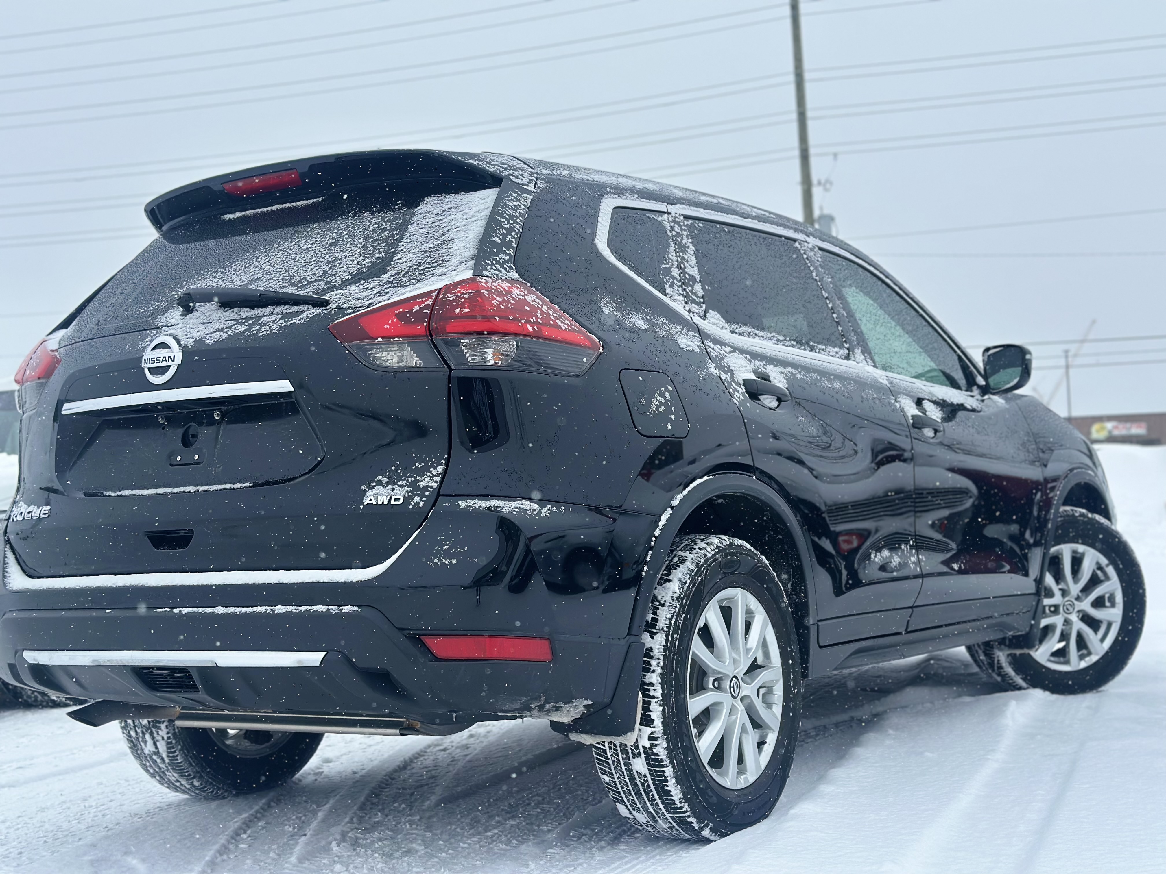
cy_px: 437
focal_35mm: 48
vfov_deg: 30.3
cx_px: 583
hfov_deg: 39.7
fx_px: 1617
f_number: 1.78
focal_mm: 6.86
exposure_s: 1/2469
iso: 100
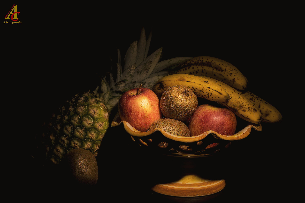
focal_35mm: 50
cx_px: 152
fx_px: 424
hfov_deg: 39.6
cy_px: 102
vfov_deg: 27.0
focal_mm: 50
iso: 100
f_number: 9
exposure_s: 3
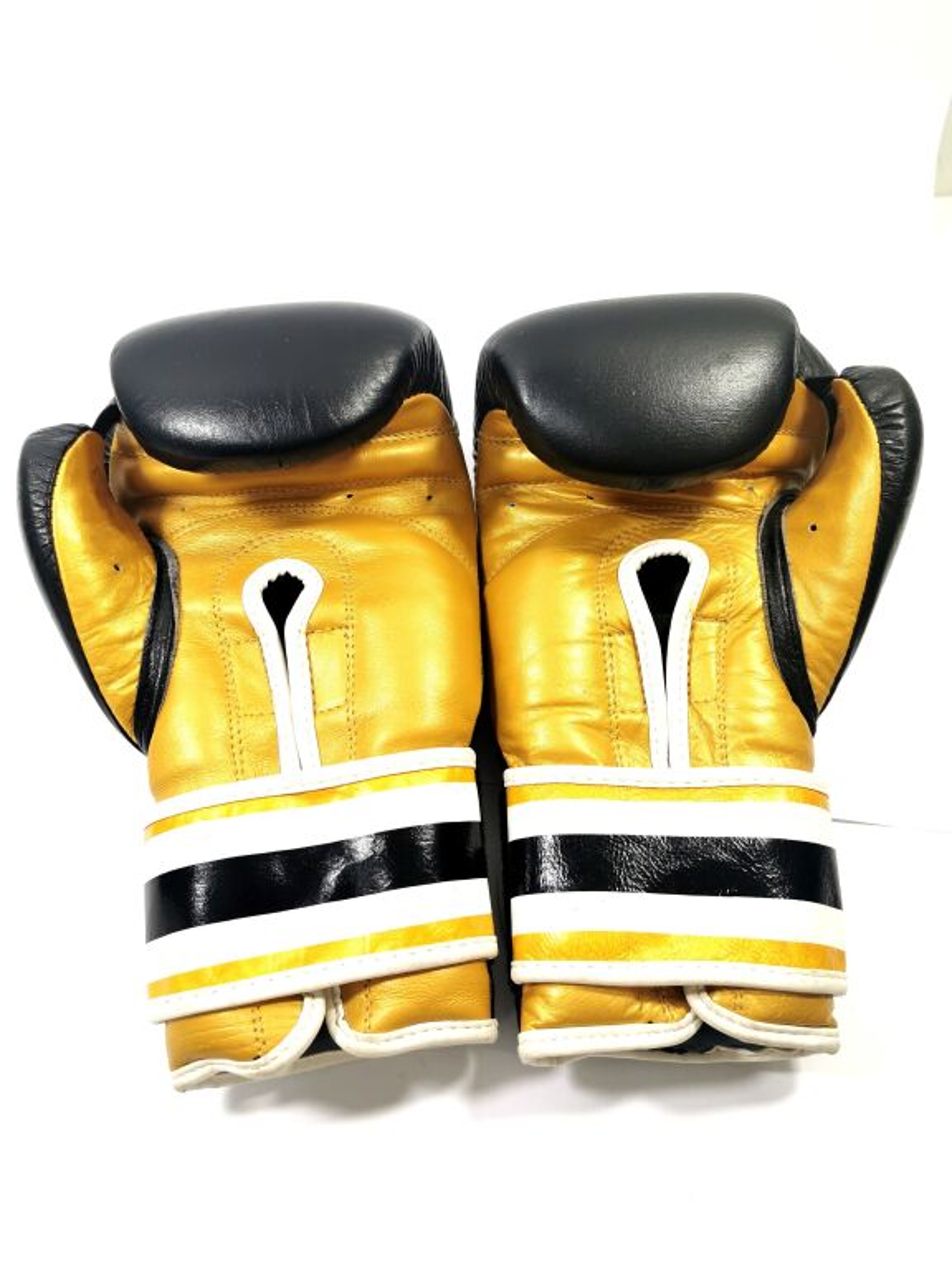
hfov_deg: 51.4
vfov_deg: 65.3
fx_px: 990
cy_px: 635
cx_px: 476
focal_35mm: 27
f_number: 1.6
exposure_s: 1/100
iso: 50
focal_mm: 5.56
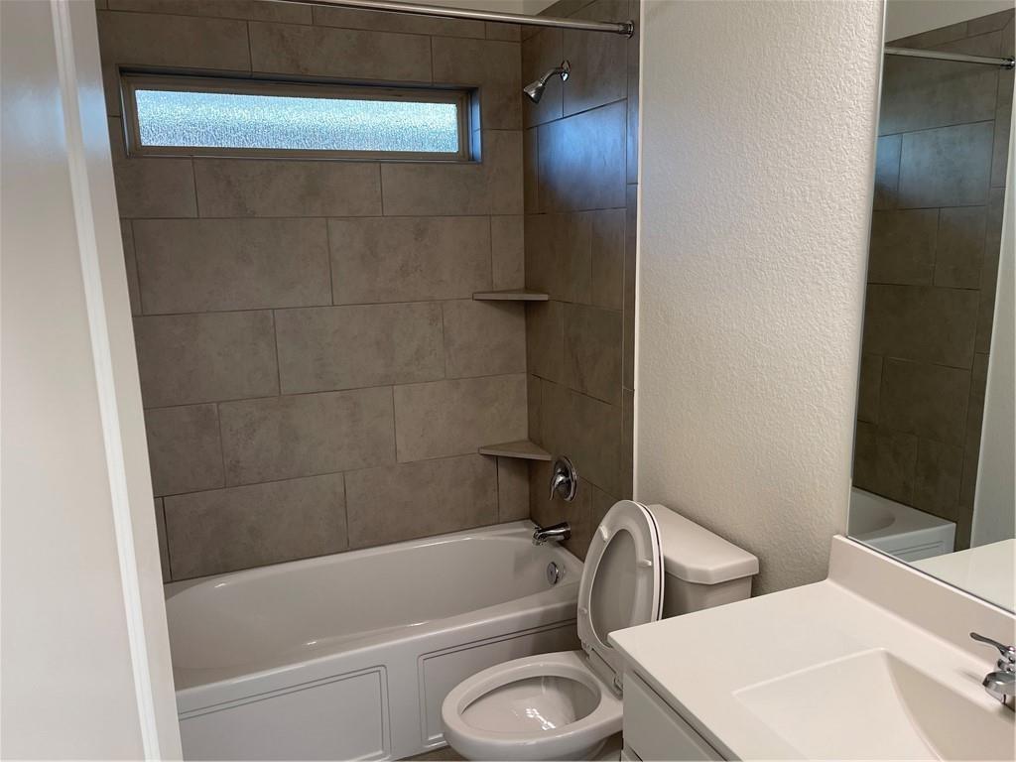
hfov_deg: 67.3
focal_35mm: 26
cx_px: 508
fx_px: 763
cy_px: 381
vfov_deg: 53.1
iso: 80
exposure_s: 1/120
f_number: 1.6
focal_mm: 5.1
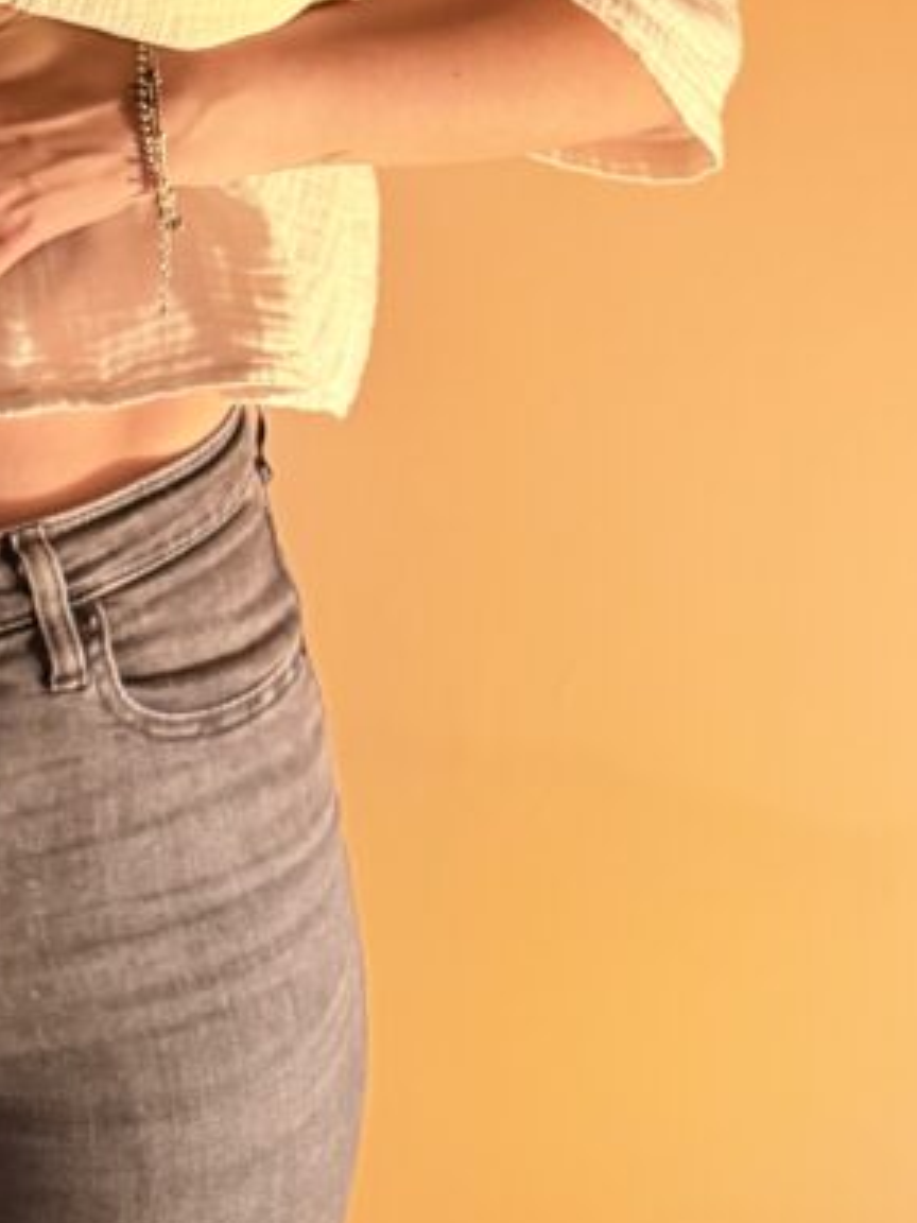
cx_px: -35
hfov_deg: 22.0
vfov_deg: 27.6
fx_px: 2261
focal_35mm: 64
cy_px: -131
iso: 640
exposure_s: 1/33
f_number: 1.78
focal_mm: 6.76
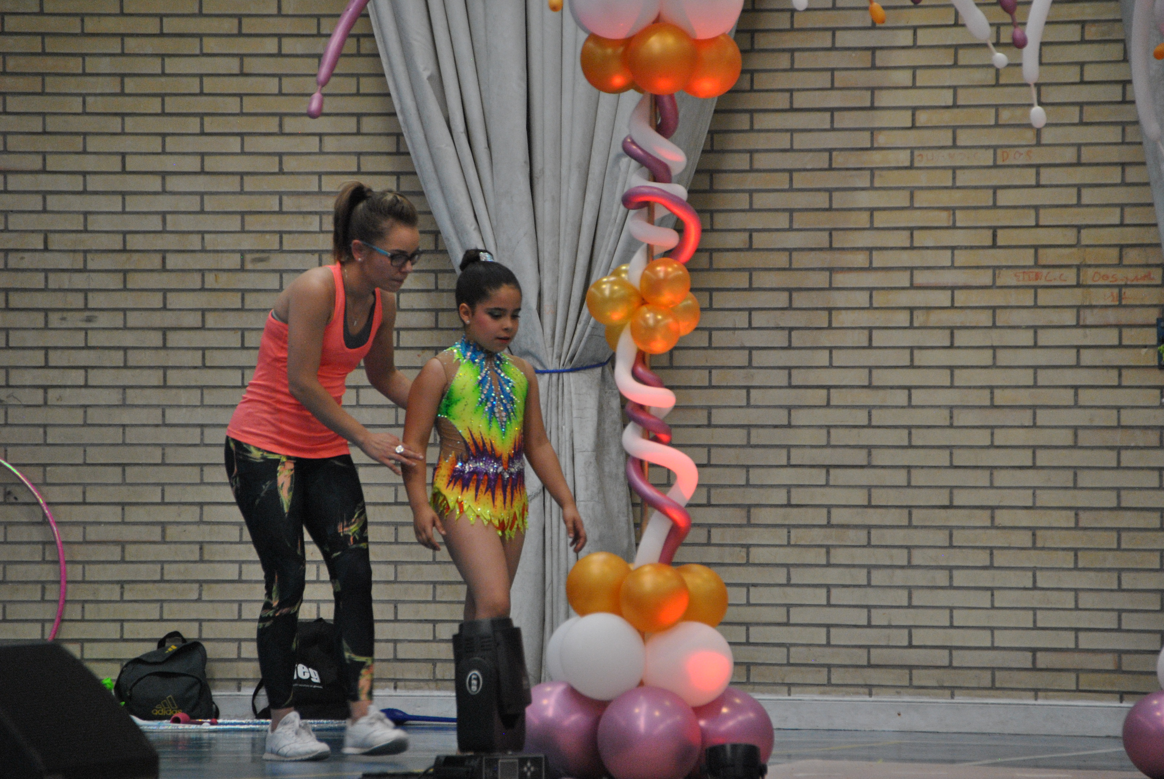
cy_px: 390
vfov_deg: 5.4
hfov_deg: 8.1
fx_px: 8255
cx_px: 582
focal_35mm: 255
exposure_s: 1/125
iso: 800
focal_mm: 170
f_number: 6
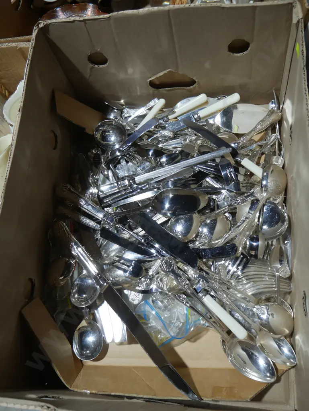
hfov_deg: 44.2
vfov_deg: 56.8
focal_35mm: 32
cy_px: 206
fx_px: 381
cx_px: 154
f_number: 3.6
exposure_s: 1/100
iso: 200
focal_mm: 16
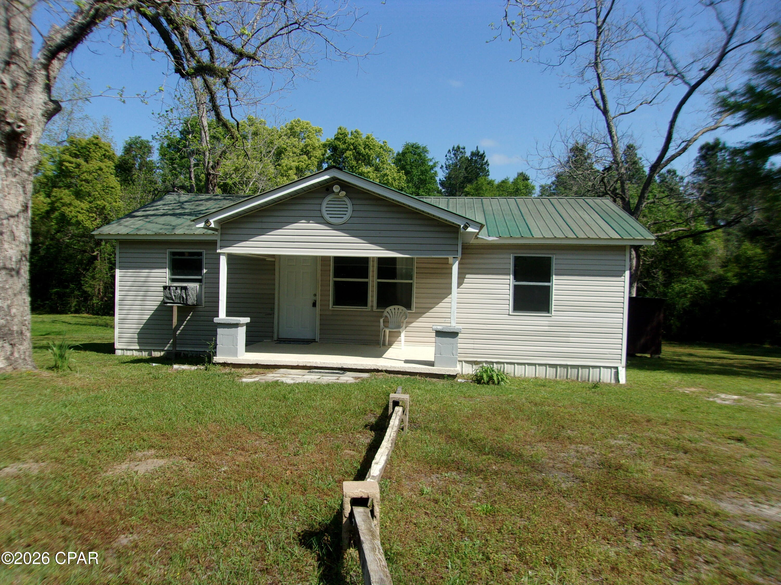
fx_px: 609
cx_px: 390
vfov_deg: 51.4
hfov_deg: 65.3
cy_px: 292
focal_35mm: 27
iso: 80
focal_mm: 4.9
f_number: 10.4
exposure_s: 1/100
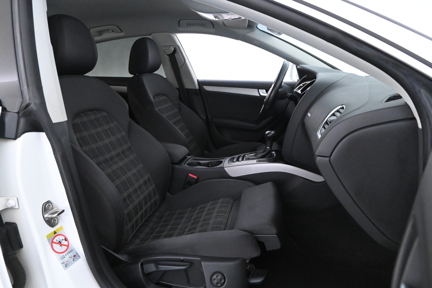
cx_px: 216
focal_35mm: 24
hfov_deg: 73.7
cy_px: 144
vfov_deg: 53.1
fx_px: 288
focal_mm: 16
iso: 6400
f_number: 5
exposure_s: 1/40
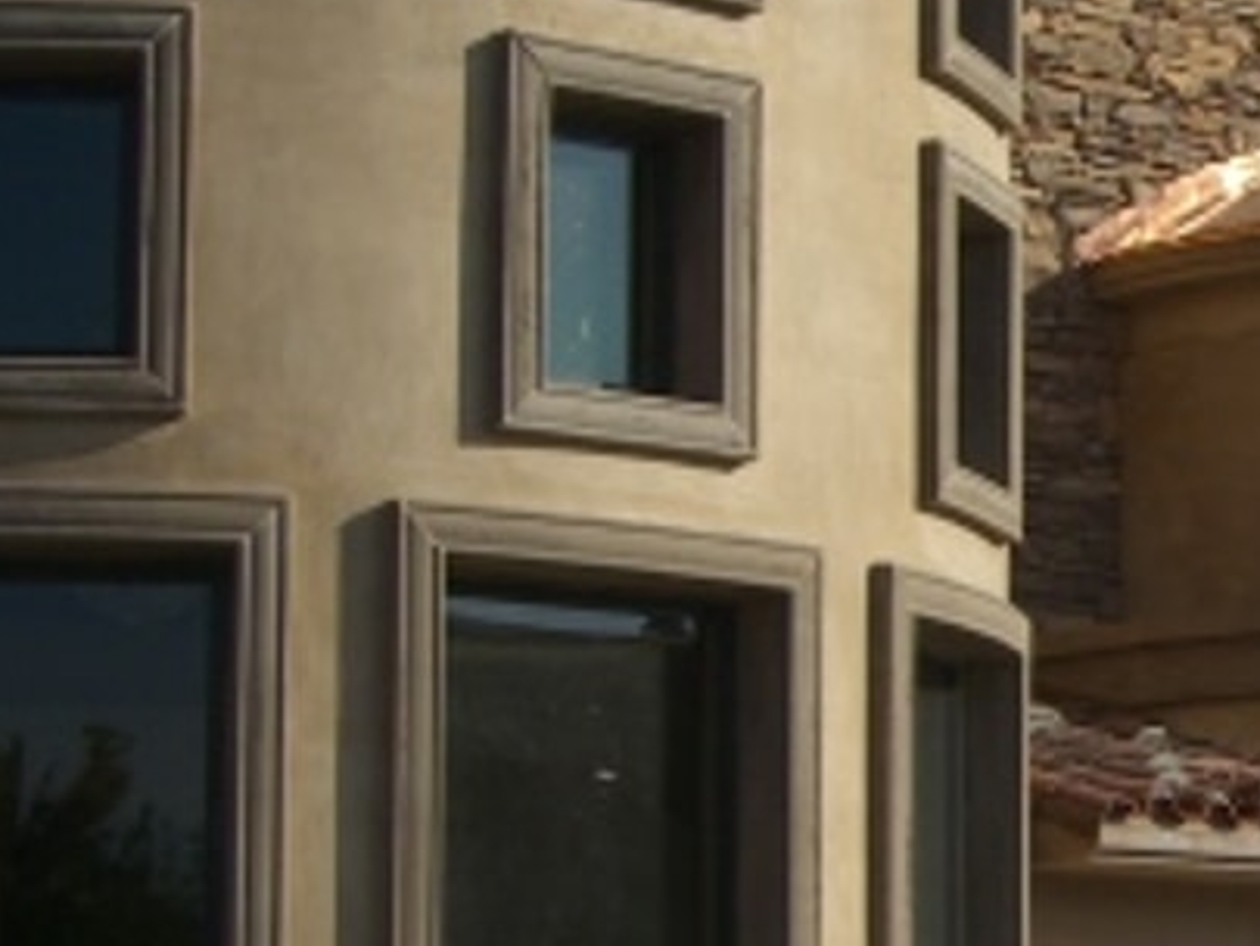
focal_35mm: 125
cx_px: 1610
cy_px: 713
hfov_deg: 15.1
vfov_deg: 11.8
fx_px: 4551
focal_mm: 7.9
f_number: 8
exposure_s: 1/200
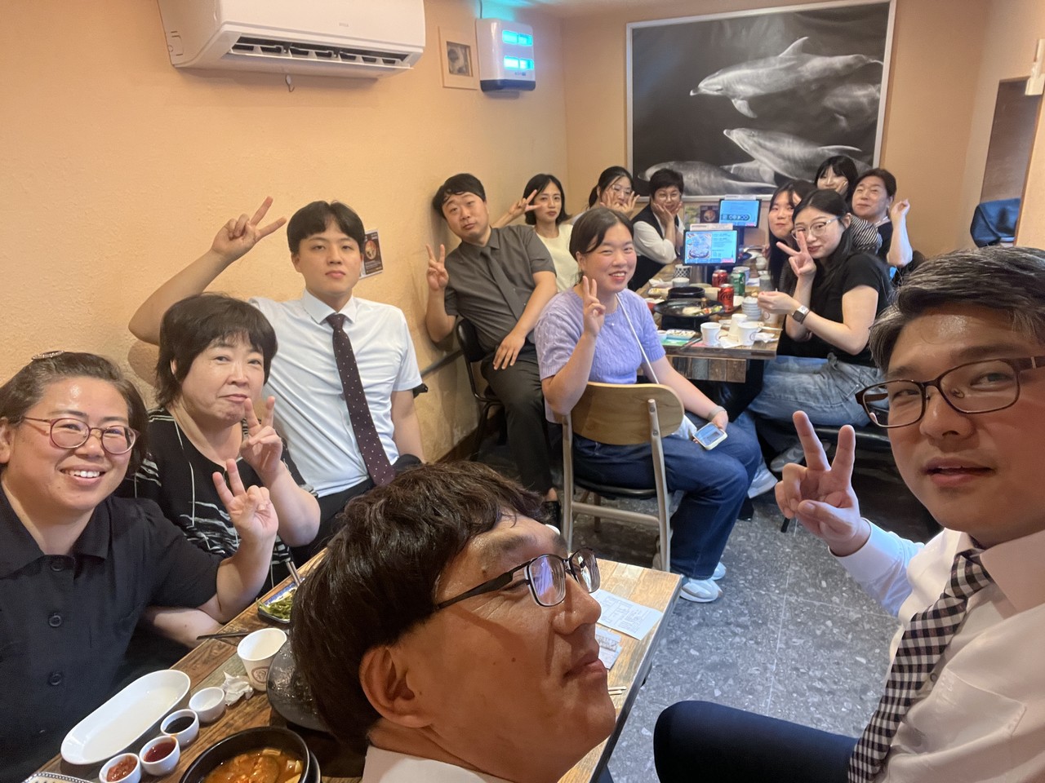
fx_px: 694
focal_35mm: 23
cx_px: 522
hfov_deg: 73.9
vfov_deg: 58.9
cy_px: 392
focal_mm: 2.71
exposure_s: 1/30
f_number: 2.2
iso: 400
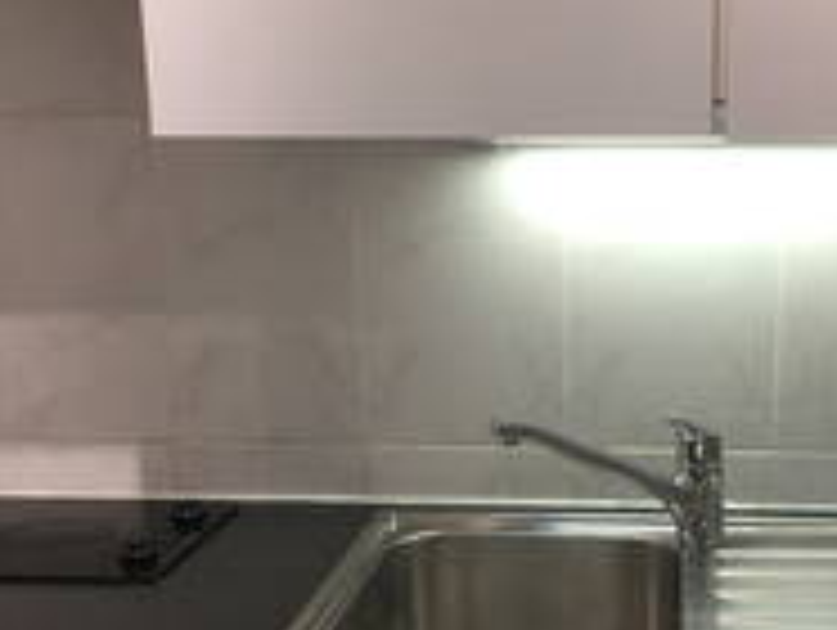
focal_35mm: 56
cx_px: 580
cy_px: 454
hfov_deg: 33.9
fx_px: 1356
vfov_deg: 25.9
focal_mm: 4.15
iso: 64
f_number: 2.2
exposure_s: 1/33
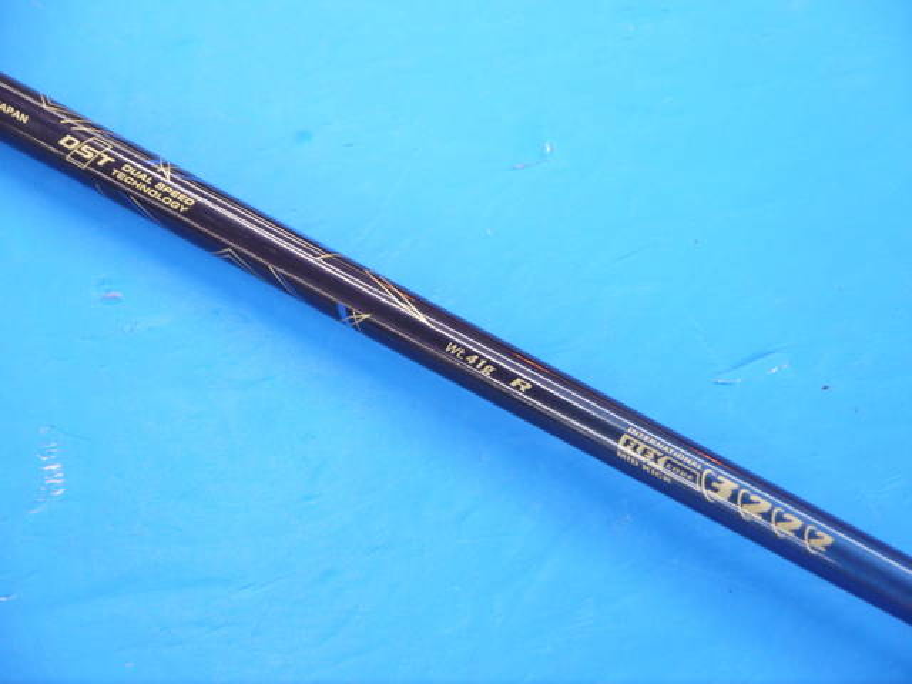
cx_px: 456
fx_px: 2213
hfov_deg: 23.3
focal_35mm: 84
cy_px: 342
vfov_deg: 17.6
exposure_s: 1/80
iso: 800
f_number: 5.6
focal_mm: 42
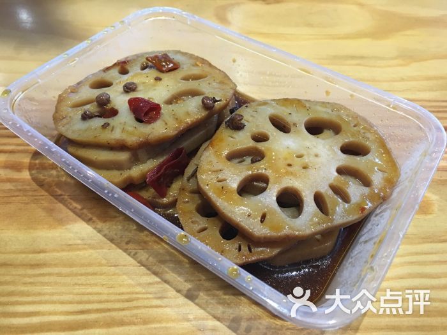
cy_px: 168
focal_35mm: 29
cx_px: 224
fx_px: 374
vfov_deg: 48.2
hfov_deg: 61.7
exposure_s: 1/10
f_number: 2.2
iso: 80
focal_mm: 4.15
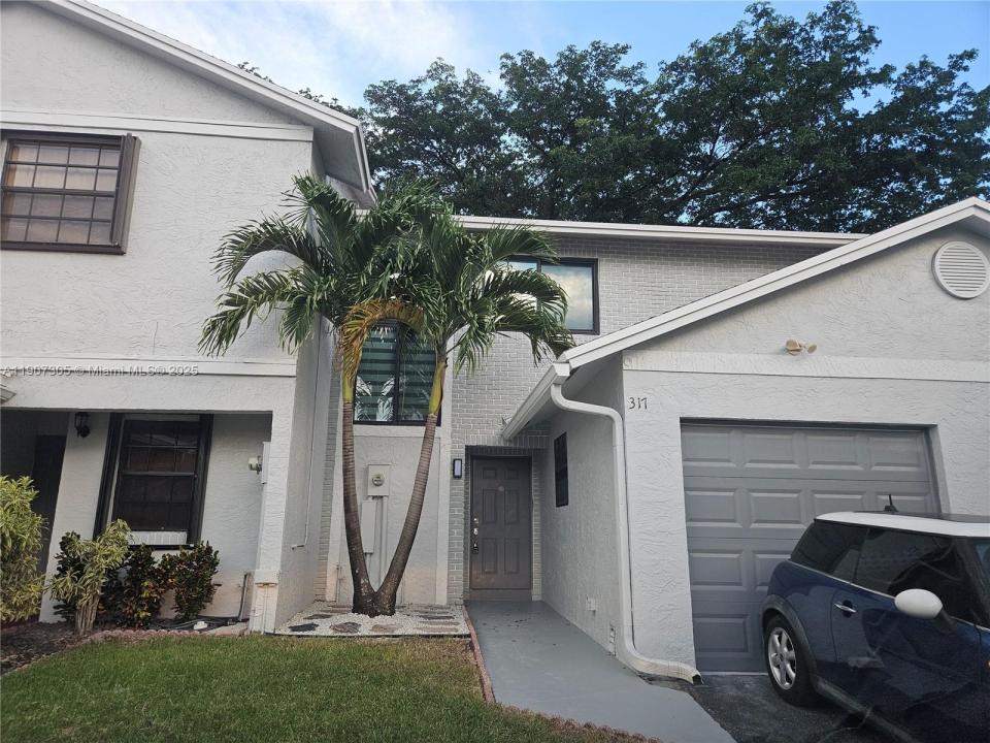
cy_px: 372
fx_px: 658
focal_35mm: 23
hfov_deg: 73.9
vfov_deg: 58.9
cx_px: 495
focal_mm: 5.4
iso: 64
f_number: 1.8
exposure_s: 1/180
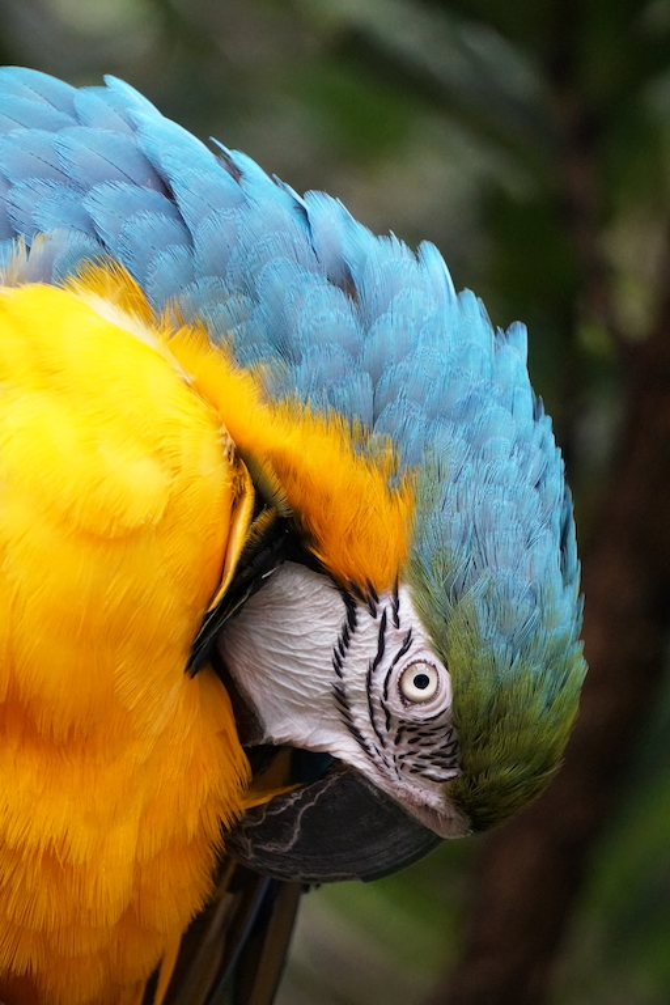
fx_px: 8793
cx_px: 335
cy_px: 502
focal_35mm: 315
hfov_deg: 4.4
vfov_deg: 6.5
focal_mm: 210
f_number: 6.3
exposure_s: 1/400
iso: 5000
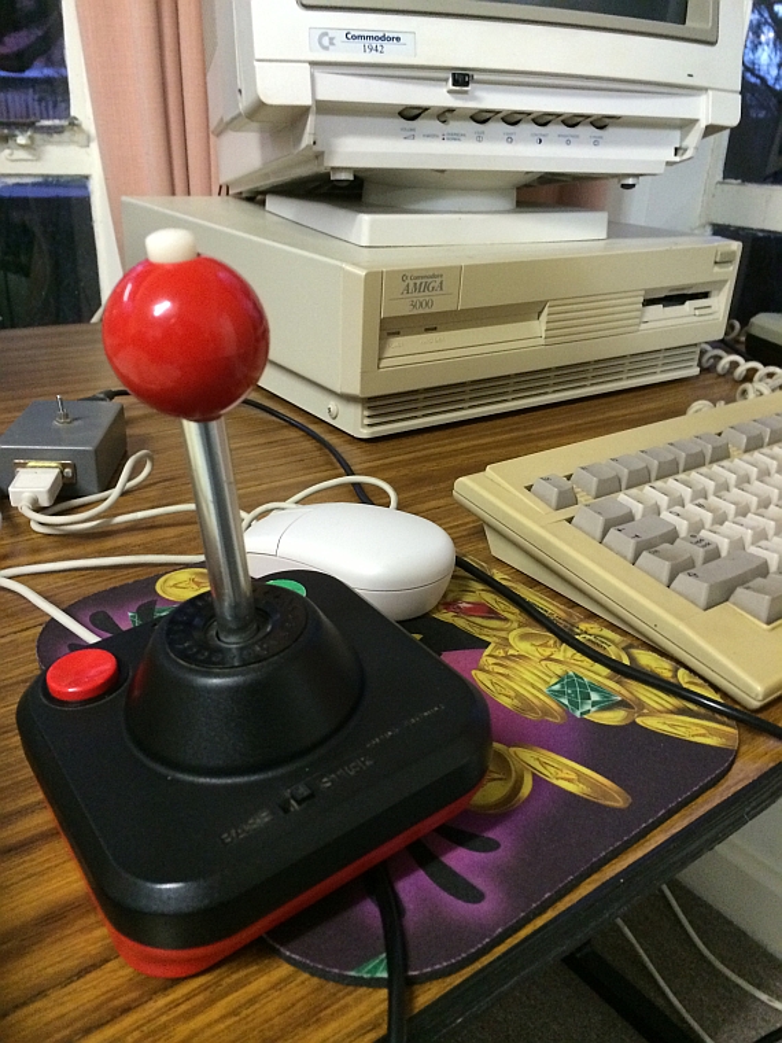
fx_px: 904
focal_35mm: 30
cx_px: 391
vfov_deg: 60.0
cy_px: 522
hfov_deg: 46.8
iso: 320
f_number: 2.2
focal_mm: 4.12
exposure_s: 1/24
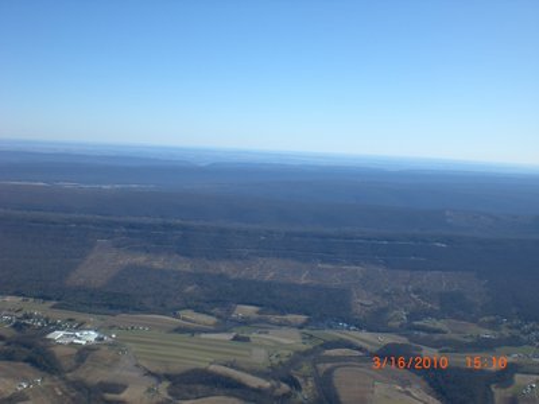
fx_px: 592
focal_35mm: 38
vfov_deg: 37.7
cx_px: 270
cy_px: 202
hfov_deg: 49.0
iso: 50
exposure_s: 1/500
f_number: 4.4
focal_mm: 6.3
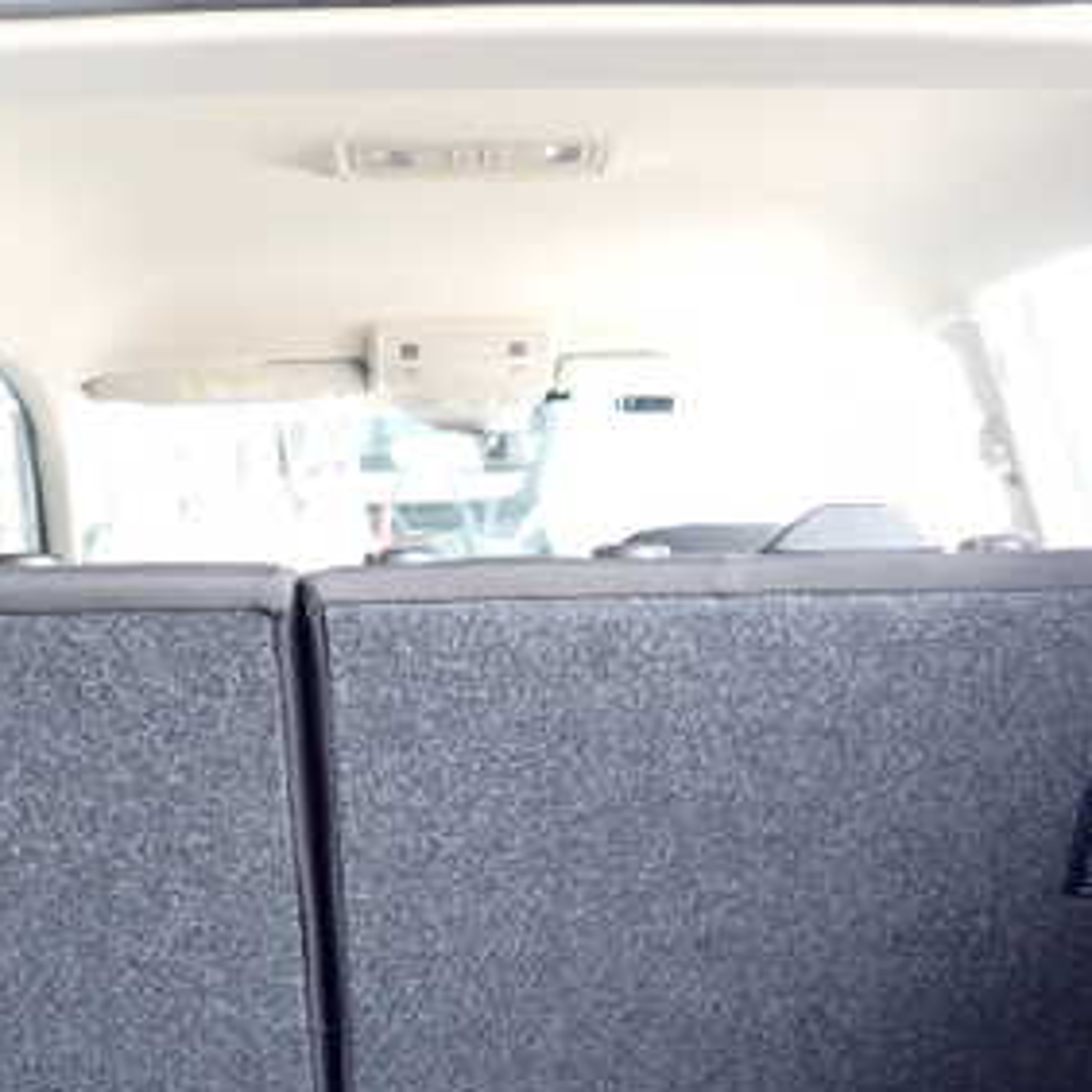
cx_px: 500
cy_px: 774
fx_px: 1677
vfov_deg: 35.5
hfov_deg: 36.0
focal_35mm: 47
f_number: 2
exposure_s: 1/125
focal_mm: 4.5
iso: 250
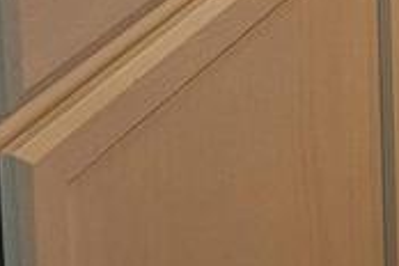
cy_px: -566
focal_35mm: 141
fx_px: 1563
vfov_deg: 8.1
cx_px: 310
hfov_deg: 14.5
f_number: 1.7
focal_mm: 6.3
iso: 250
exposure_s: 1/120
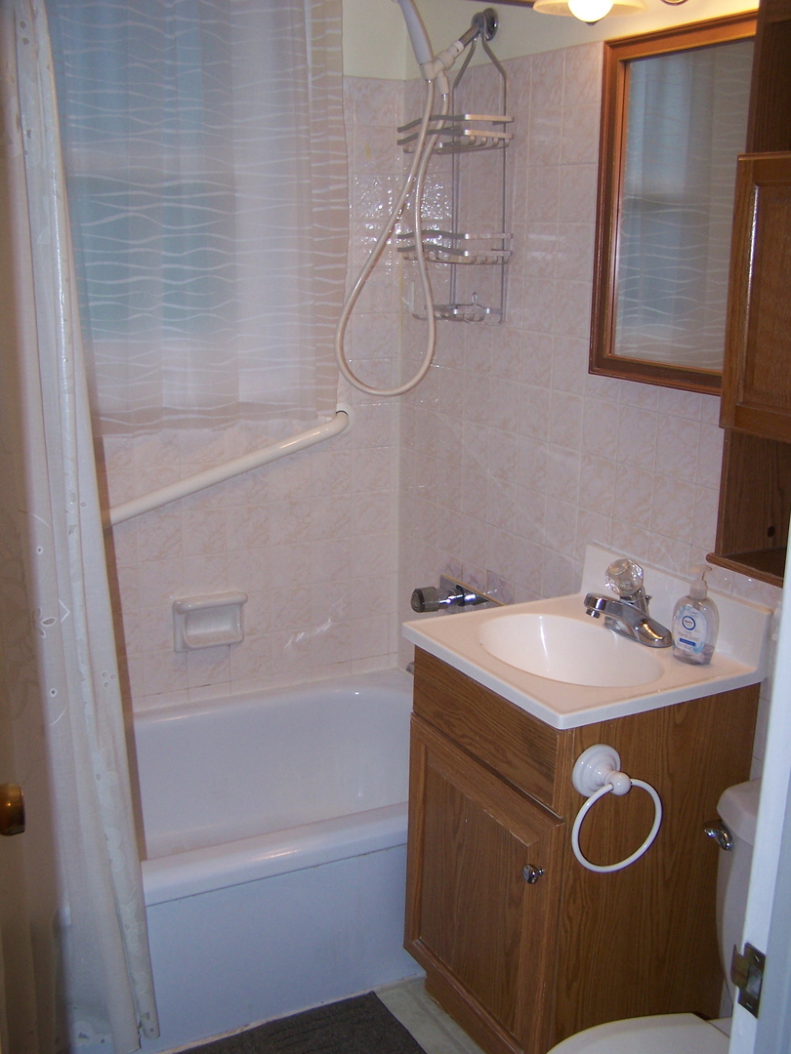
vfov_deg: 49.0
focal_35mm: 38
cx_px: 396
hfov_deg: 37.7
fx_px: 1158
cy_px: 527
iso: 140
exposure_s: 1/60
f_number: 2.8
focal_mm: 6.3
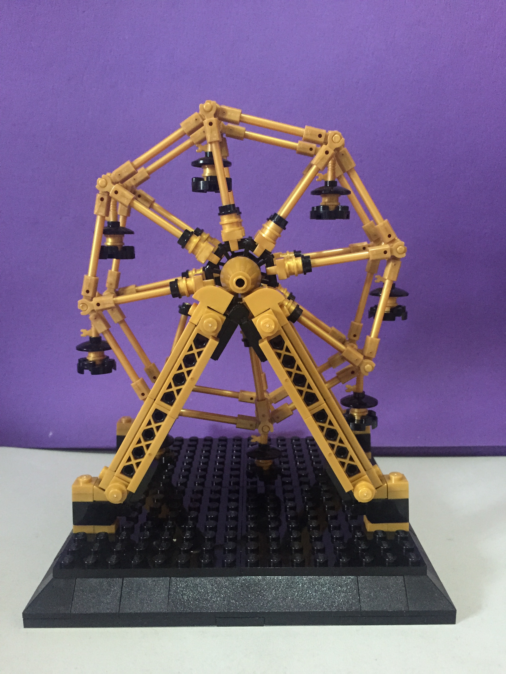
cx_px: 253
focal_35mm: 29
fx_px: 565
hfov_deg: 48.2
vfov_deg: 61.7
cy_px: 337
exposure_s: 1/15
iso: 320
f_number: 2.2
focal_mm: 4.15
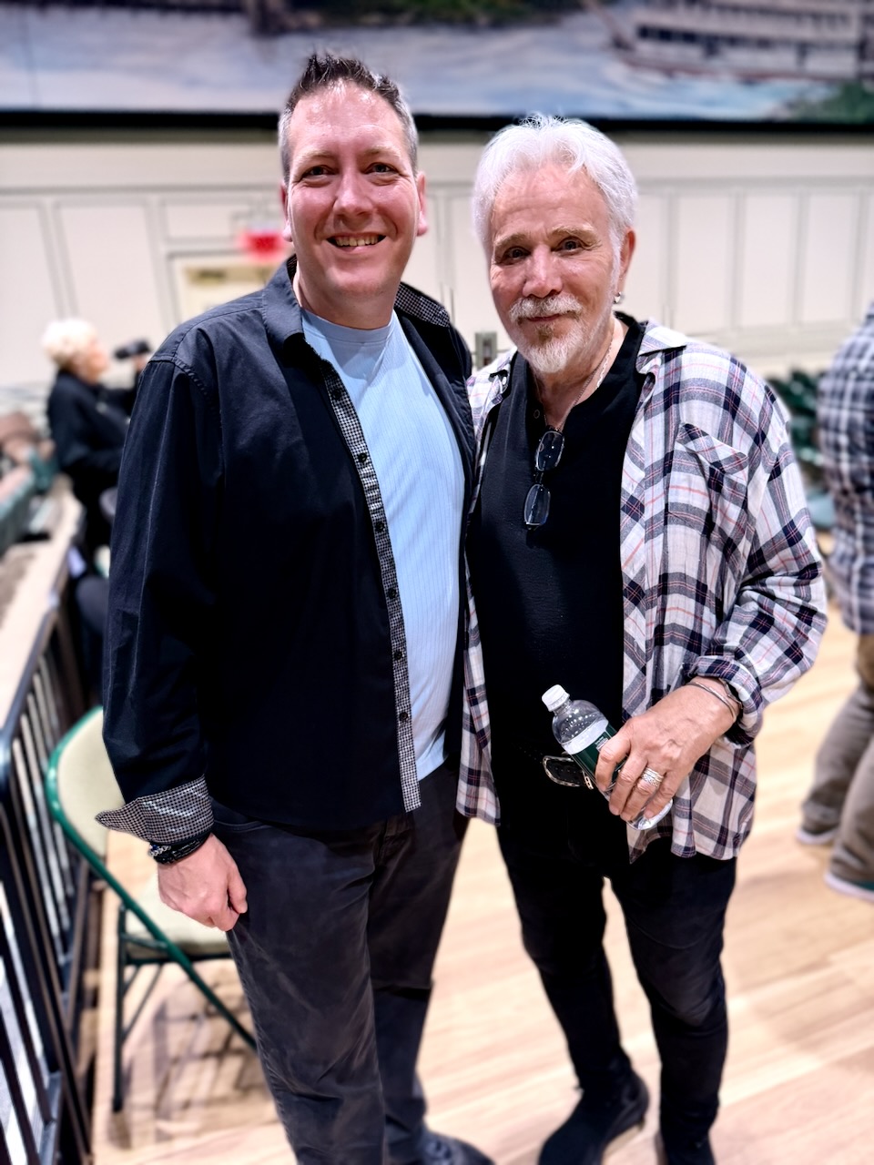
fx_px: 808
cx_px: 437
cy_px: 582
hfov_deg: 56.8
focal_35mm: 24
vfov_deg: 71.6
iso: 800
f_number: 1.78
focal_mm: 6.76
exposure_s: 1/57
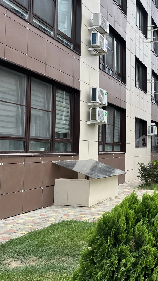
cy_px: 140
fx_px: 261
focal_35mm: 35
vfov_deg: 56.6
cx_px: 171
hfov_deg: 30.4
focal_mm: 6.86
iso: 80
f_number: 1.78
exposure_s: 1/927
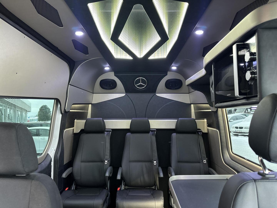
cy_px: 104
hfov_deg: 71.6
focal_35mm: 24
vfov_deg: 56.8
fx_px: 192
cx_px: 138
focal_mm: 6.86
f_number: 1.78
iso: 320
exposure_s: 1/47
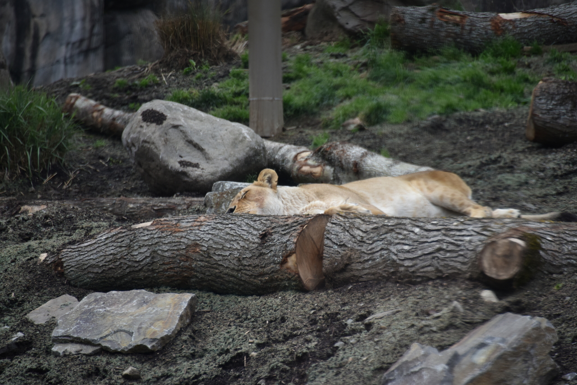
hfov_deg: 6.9
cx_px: 288
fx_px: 4809
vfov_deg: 4.6
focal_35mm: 300
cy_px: 192
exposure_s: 1/640
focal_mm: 300
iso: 360
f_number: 5.6
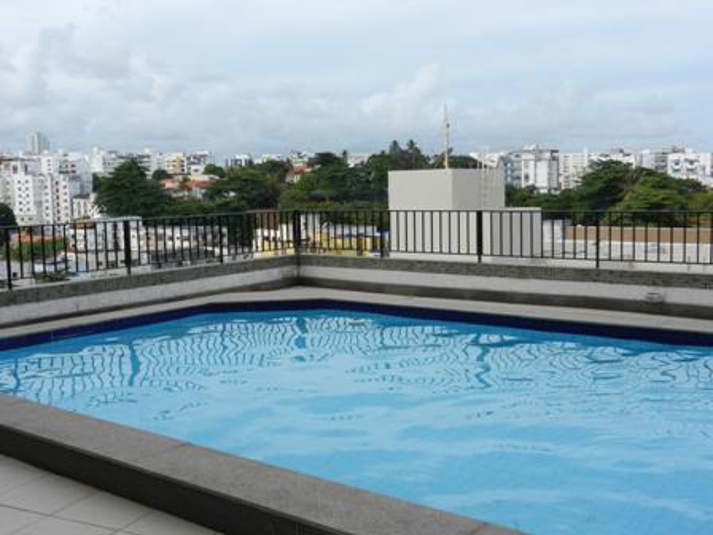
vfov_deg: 37.7
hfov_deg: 49.0
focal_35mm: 38
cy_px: 268
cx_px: 356
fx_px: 783
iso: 160
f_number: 4
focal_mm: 6.9
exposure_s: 1/1000
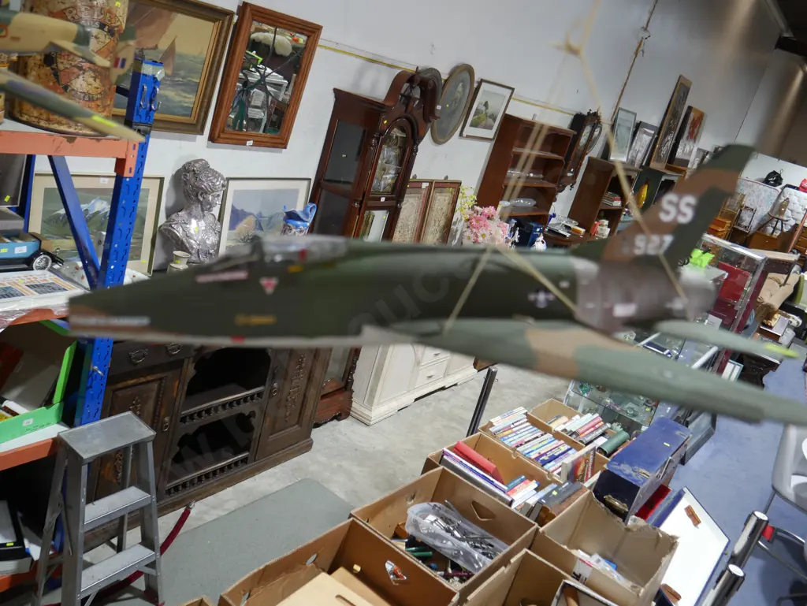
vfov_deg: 44.2
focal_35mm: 32
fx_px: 746
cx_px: 404
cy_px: 303
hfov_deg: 56.8
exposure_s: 1/60
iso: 320
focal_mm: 16
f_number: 3.6
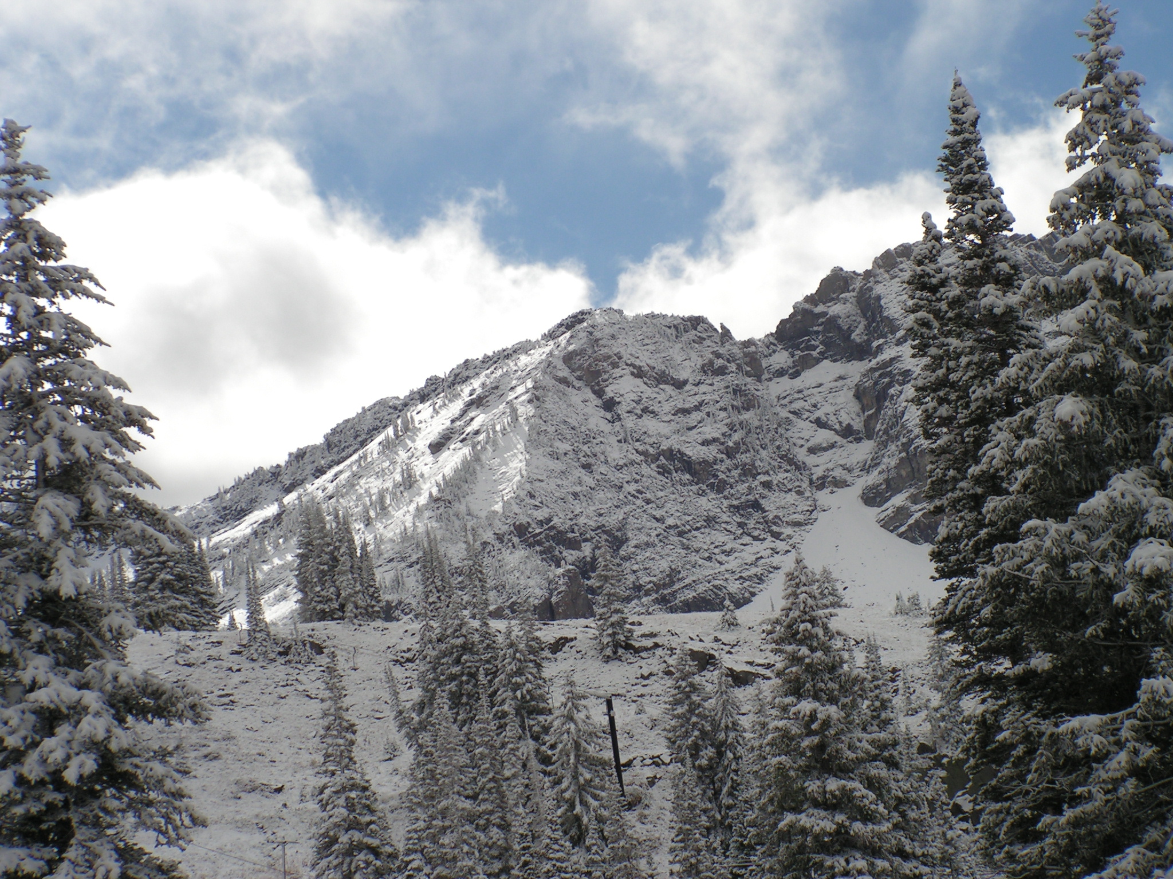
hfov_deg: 18.2
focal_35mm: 108
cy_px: 440
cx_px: 586
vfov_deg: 13.7
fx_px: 3660
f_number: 4.8
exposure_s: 1/1250
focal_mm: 18.1
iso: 64
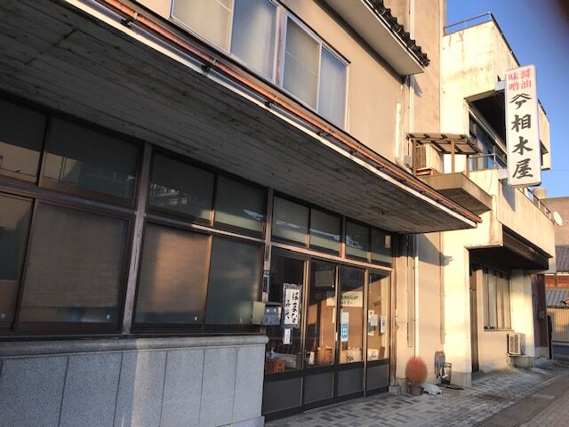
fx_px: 460
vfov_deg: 49.7
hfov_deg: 63.4
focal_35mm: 28
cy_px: 214
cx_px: 284
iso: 20
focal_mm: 3.99
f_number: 1.8
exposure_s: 1/731
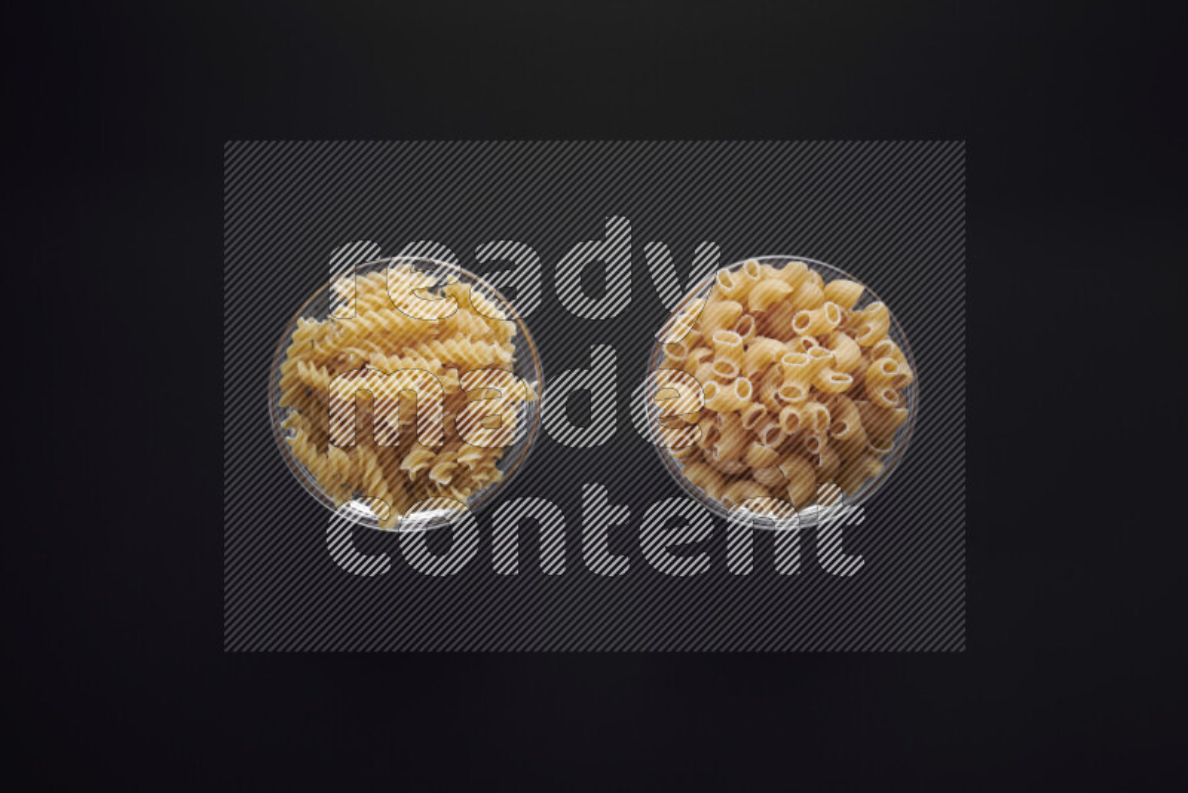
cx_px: 594
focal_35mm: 50
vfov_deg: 27.0
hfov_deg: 39.6
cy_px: 396
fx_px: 1651
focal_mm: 50
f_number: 8
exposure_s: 1/100
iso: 100
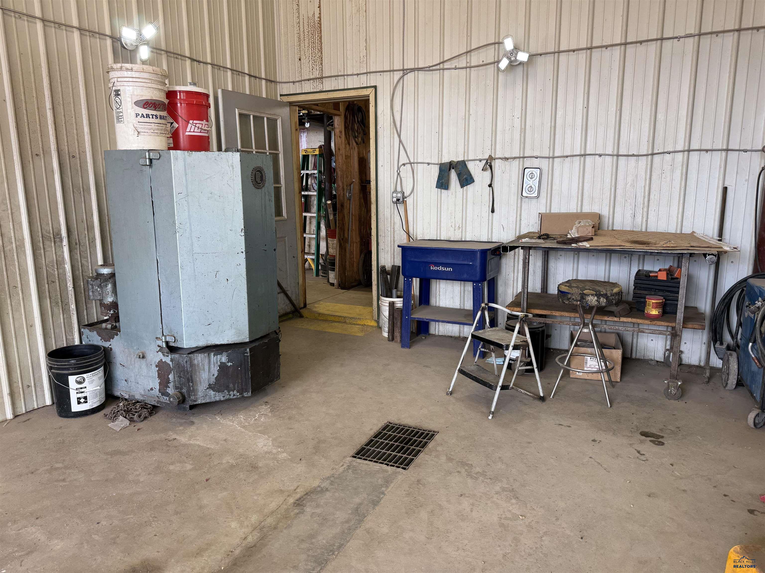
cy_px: 286
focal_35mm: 24
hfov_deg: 71.6
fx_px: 530
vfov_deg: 56.8
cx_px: 382
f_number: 1.78
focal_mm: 6.76
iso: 64
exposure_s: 1/120
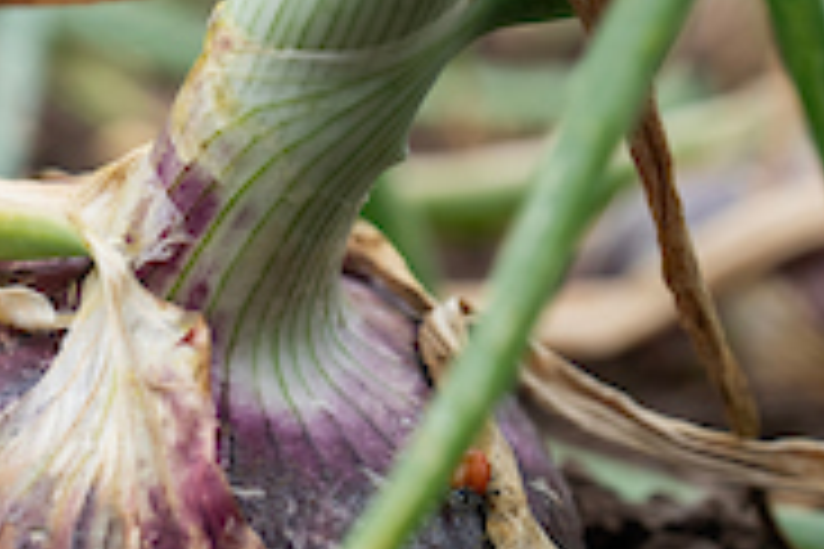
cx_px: -207
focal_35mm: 115
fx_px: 2632
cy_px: 248
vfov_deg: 11.9
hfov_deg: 16.9
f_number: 4
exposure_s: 1/500
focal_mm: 35
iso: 400
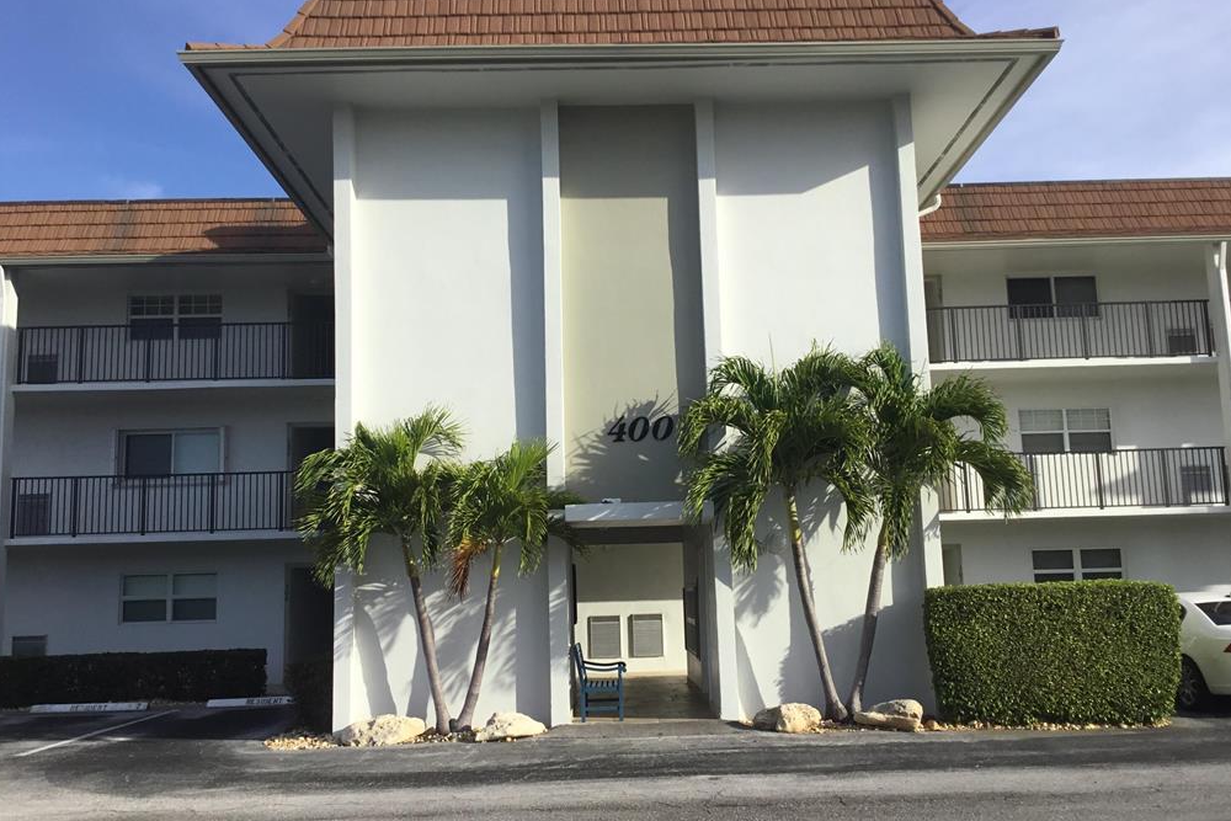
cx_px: 619
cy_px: 427
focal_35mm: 33
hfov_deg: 57.2
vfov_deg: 40.0
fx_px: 1129
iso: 25
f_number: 2.4
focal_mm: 3.3
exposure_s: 1/1456
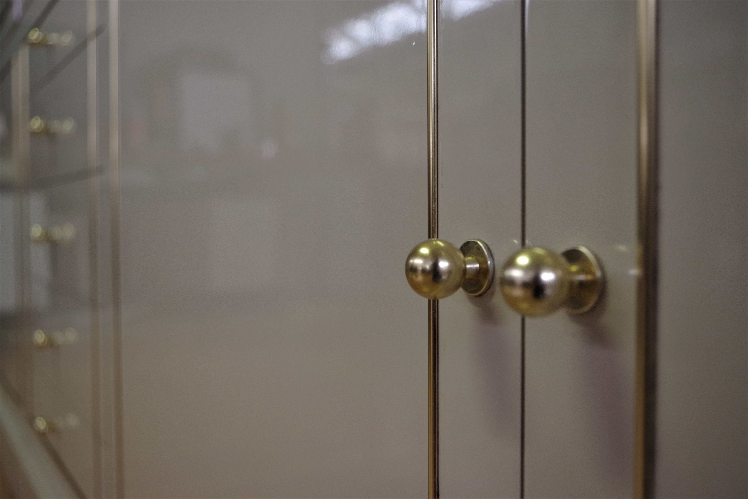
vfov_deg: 34.2
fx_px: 810
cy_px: 250
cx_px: 374
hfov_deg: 49.6
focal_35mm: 39
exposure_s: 1/60
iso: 800
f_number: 4
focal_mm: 26.25
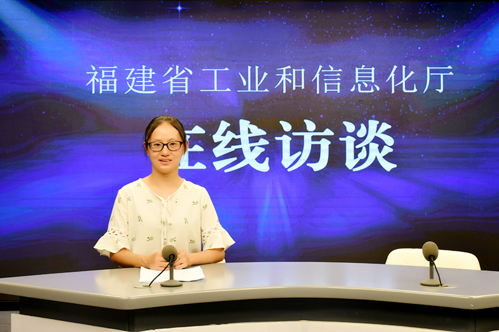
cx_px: 250
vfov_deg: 26.5
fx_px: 707
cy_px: 166
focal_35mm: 51
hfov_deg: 38.9
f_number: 6.3
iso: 1000
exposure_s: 1/160
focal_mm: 34
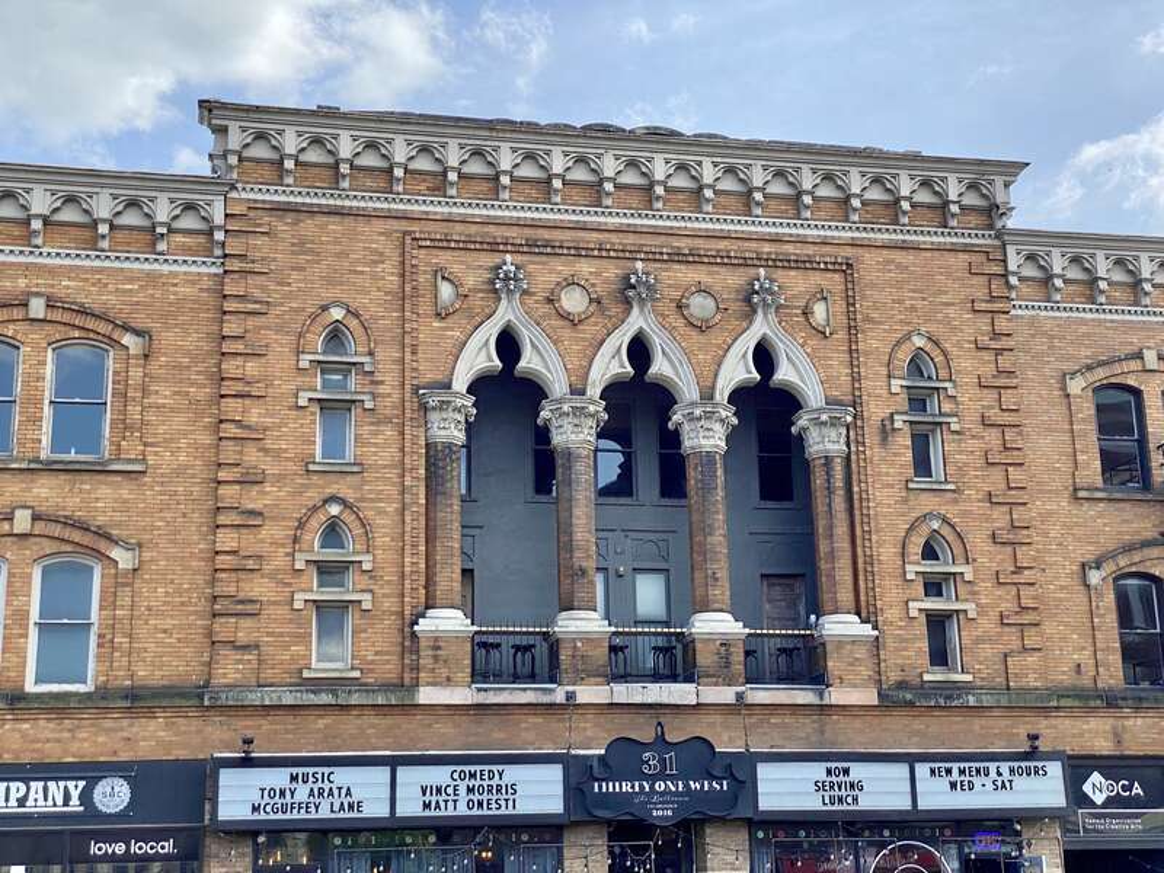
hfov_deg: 36.8
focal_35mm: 52
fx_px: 1749
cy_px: 436
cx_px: 582
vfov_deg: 28.0
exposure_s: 1/1497
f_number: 2
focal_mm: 6
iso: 20
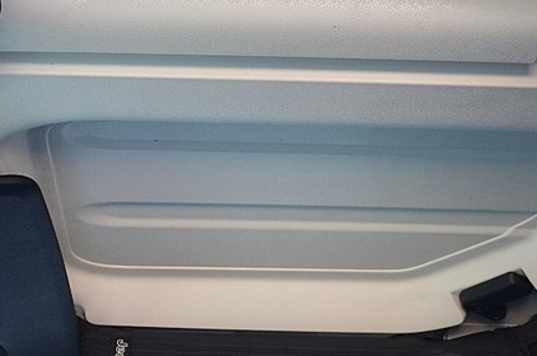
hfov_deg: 21.3
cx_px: 201
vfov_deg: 14.1
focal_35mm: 96
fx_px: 1423
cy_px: 20
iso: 400
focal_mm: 21
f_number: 4
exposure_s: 1/60
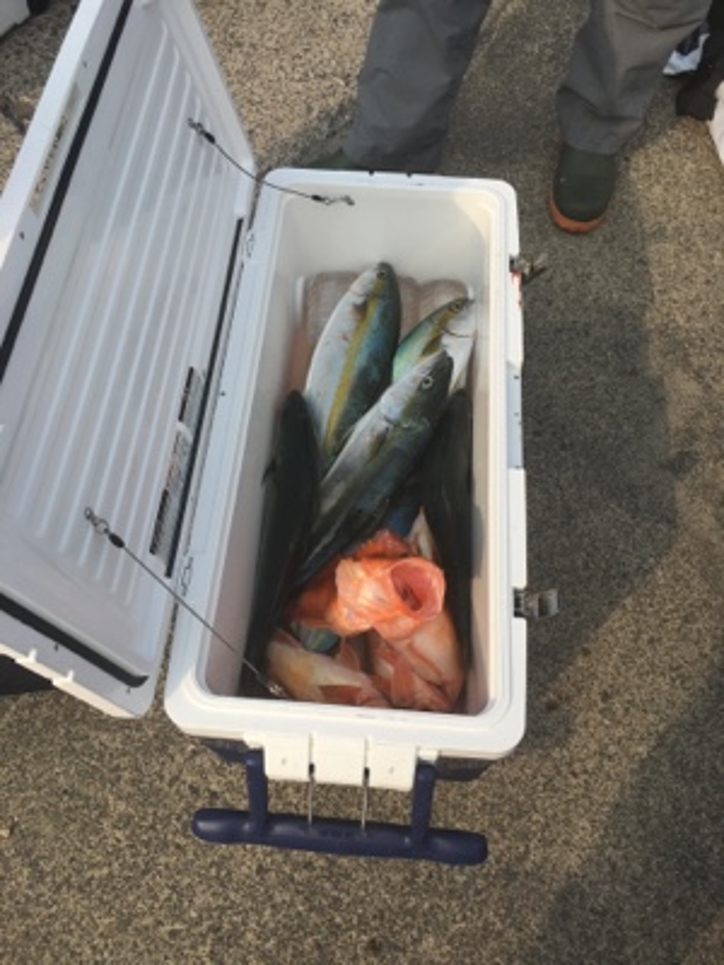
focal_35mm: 29
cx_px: 362
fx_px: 809
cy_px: 482
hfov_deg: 48.2
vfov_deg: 61.7
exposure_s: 1/1012
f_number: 2.2
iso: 25
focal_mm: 4.15
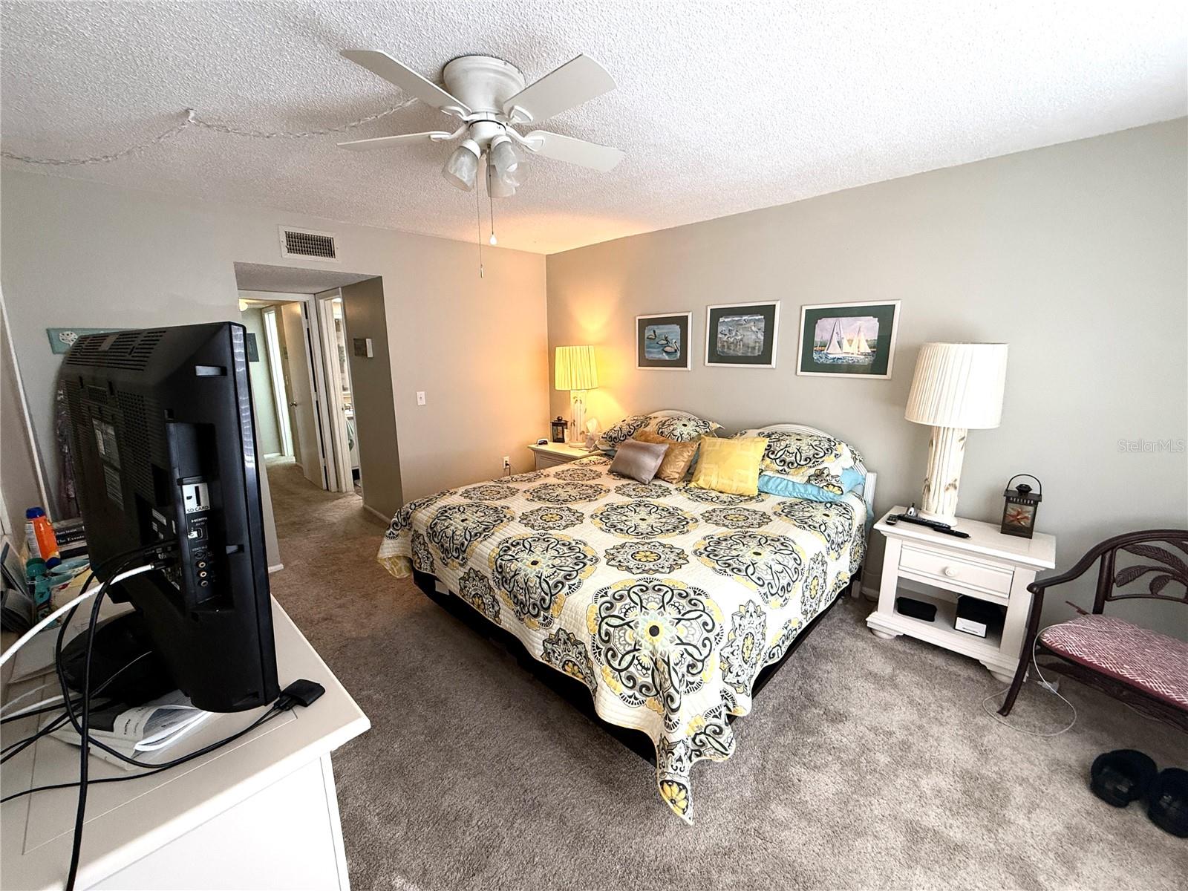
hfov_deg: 102.1
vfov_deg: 85.7
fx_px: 480
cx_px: 594
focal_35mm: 14
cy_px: 446
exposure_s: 1/120
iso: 320
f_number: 2.2
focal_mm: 2.22
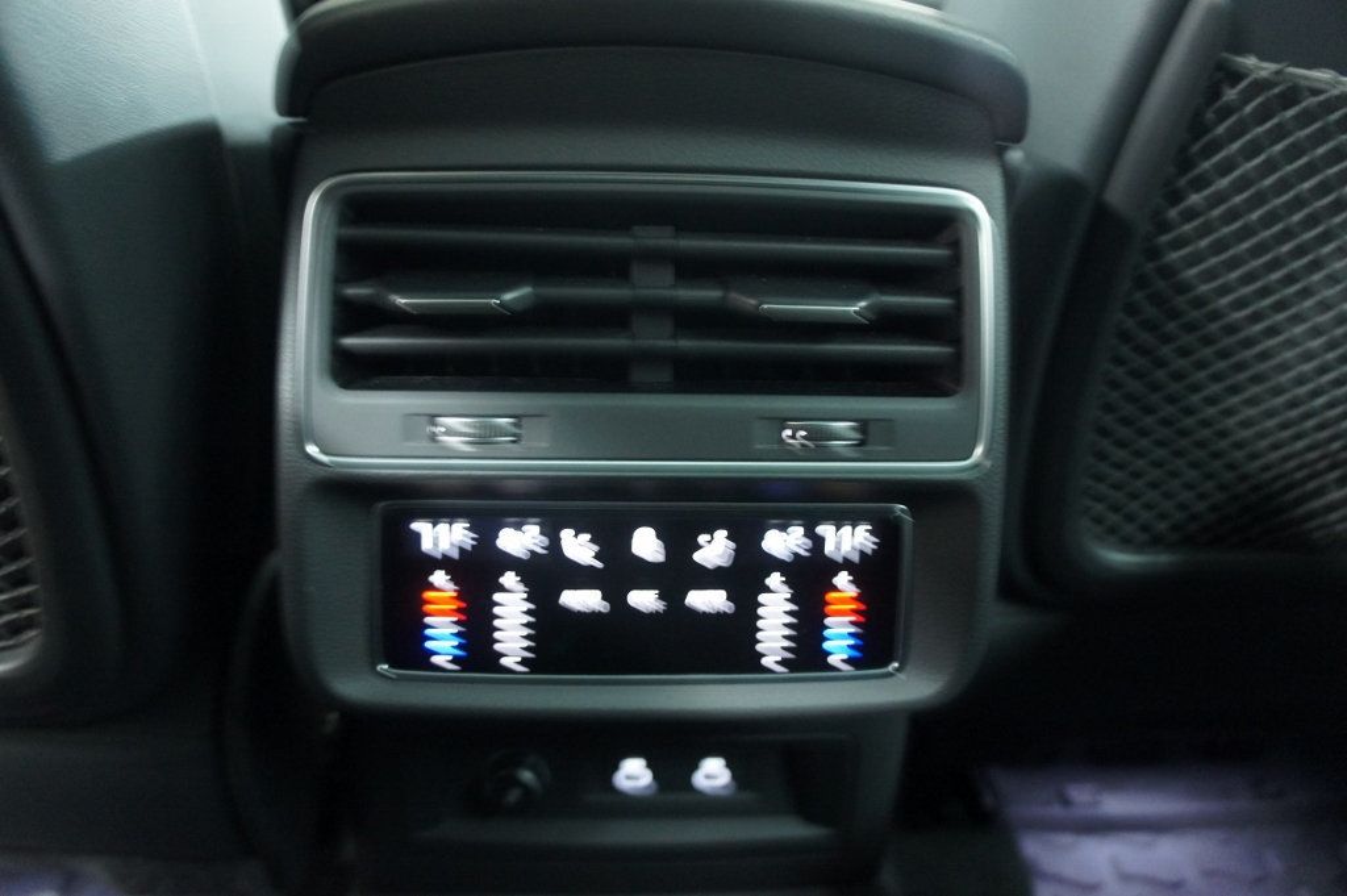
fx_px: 1009
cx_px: 674
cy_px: 448
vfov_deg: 47.9
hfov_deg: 67.4
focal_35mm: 27
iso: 1600
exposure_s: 1/2.5
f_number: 3.5
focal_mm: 18
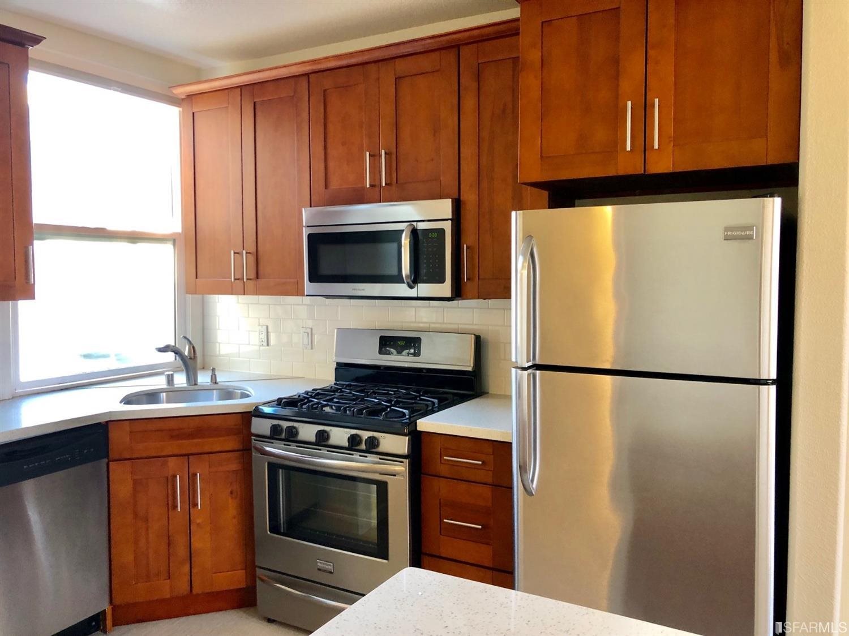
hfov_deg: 63.5
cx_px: 424
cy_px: 318
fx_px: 687
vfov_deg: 49.7
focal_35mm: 28
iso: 40
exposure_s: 1/15
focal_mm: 4
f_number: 1.8
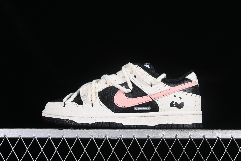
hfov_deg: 27.0
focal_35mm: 75
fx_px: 502
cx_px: 120
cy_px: 80
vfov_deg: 18.2
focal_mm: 50
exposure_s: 1/80
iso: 160
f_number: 8
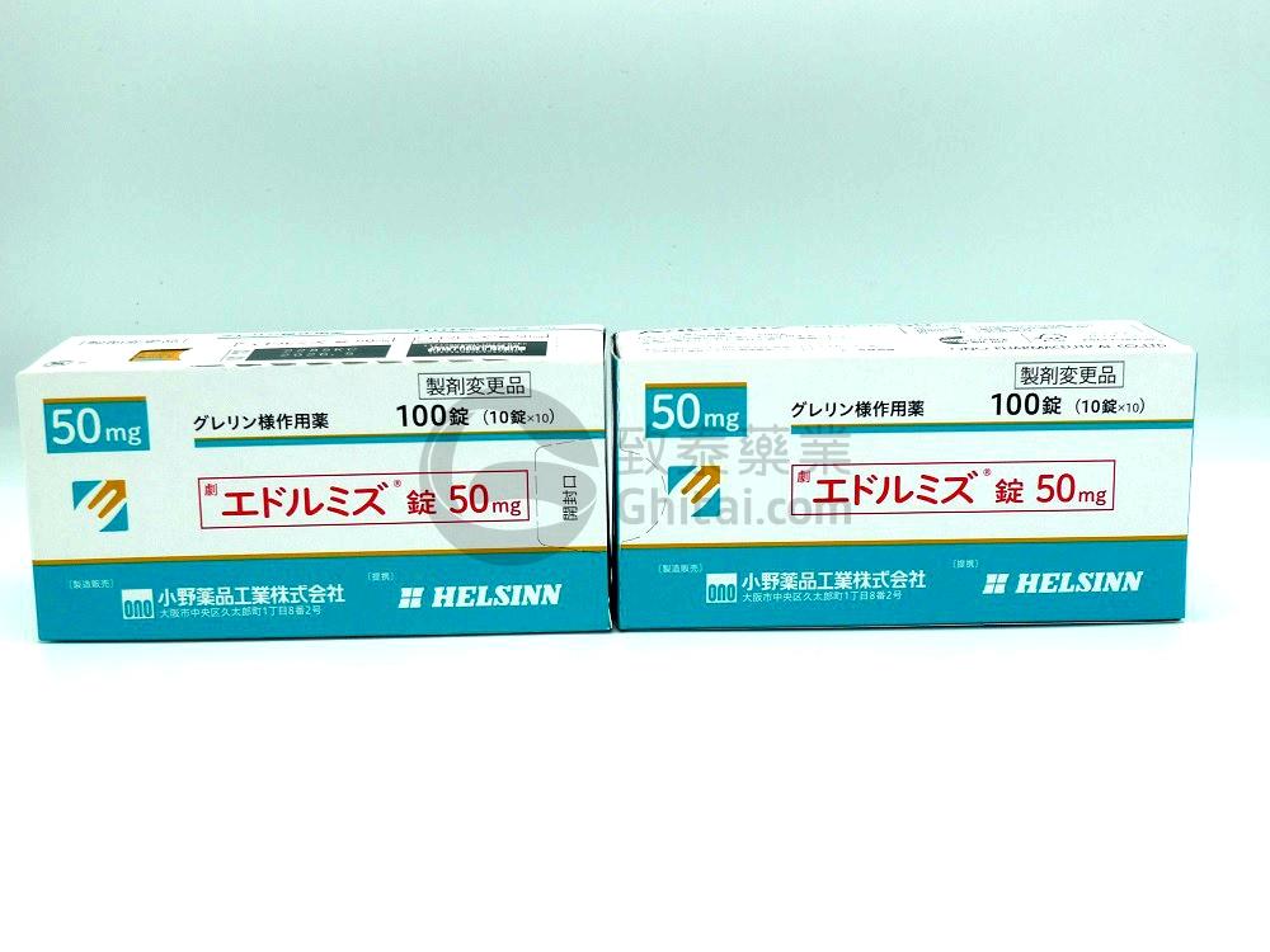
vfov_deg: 24.4
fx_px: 2201
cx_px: 635
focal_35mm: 60
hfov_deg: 32.2
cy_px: 476
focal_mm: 12.8
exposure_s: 1/200
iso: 80
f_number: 2.8
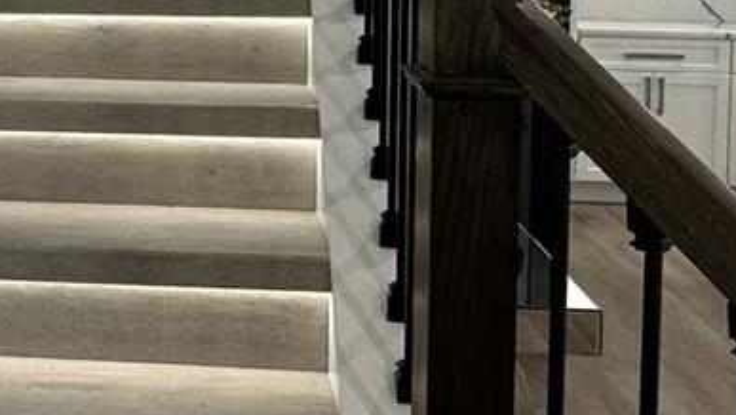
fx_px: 1230
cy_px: -51
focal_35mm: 63
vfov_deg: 18.4
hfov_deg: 32.2
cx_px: 118
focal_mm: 2.22
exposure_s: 1/120
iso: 160
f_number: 2.2
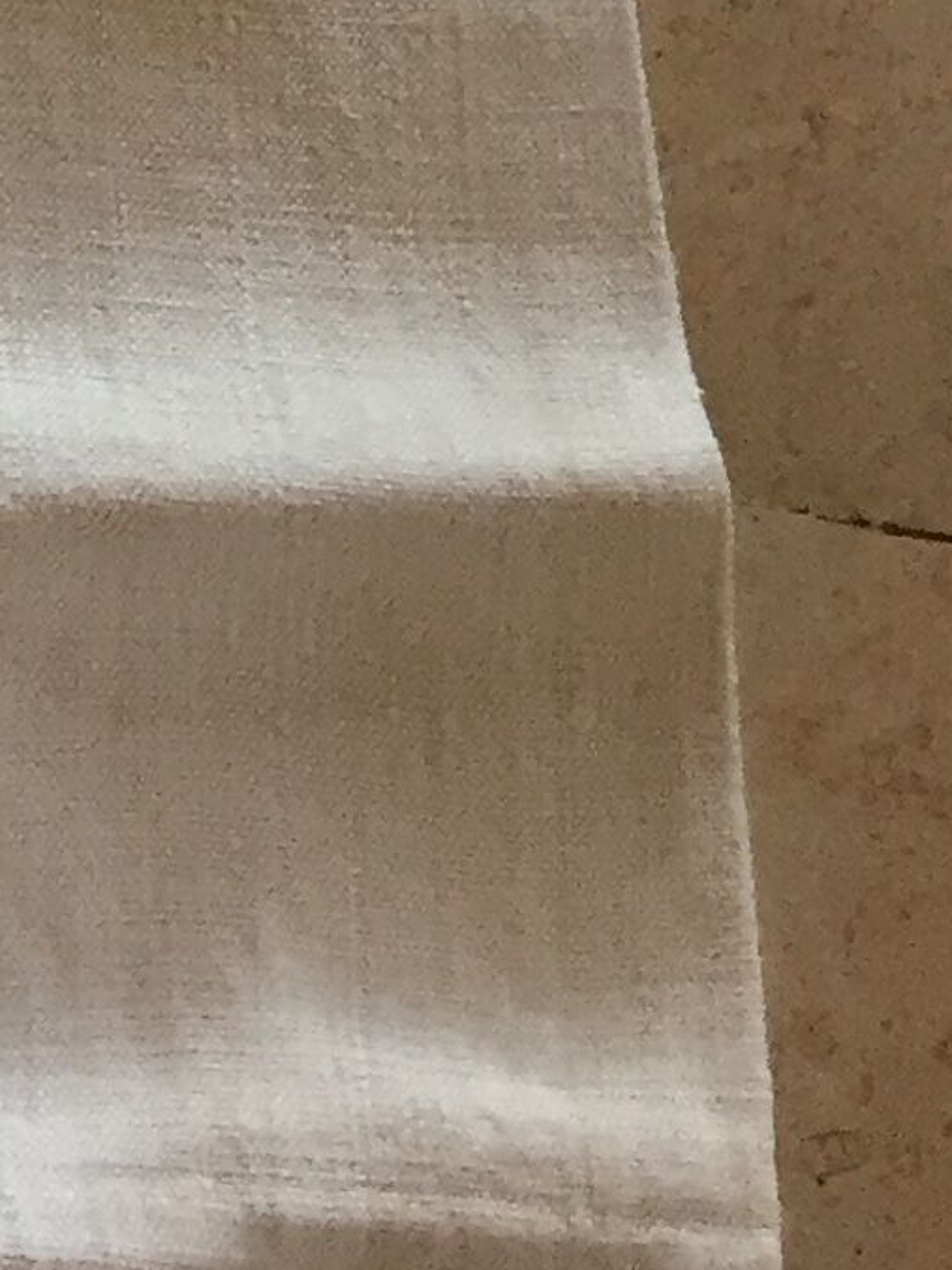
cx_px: -695
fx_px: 5134
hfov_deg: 10.1
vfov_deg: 12.1
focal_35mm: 140
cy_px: -1462
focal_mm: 4.15
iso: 80
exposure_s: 1/33
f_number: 2.2
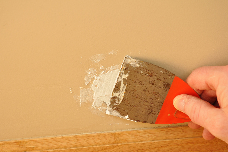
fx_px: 715
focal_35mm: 113
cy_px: 77
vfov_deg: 12.1
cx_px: 118
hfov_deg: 18.1
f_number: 8
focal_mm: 70
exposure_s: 1/25
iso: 250
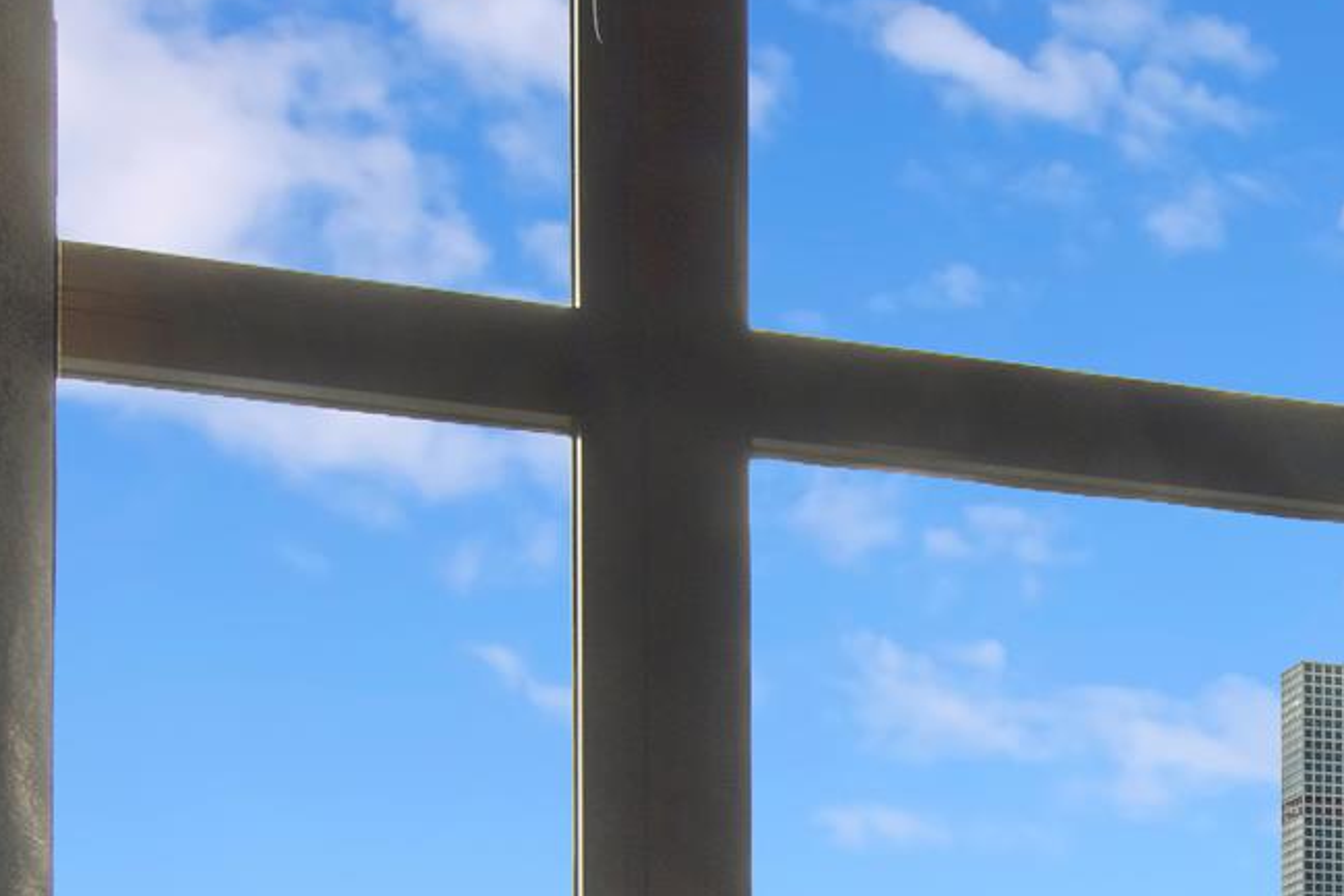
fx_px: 2763
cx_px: 1450
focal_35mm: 74
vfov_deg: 16.9
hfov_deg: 25.5
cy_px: 1304
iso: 100
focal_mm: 25
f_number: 11
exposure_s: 1/30
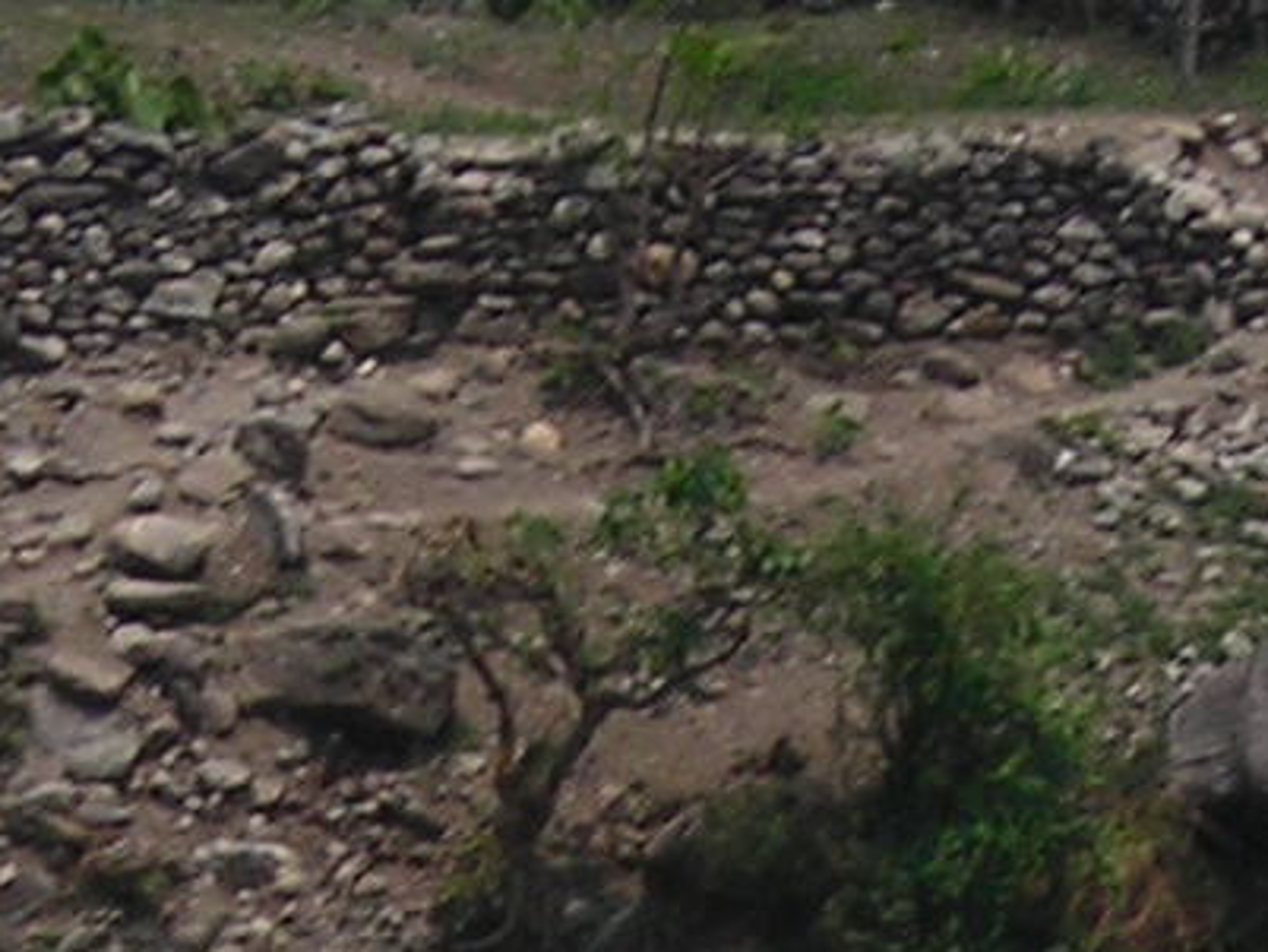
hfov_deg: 4.0
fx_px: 18247
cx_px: 1236
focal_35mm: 498
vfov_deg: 3.0
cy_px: 2467
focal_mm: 12.7
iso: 50
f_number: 8.4
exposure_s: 1/151
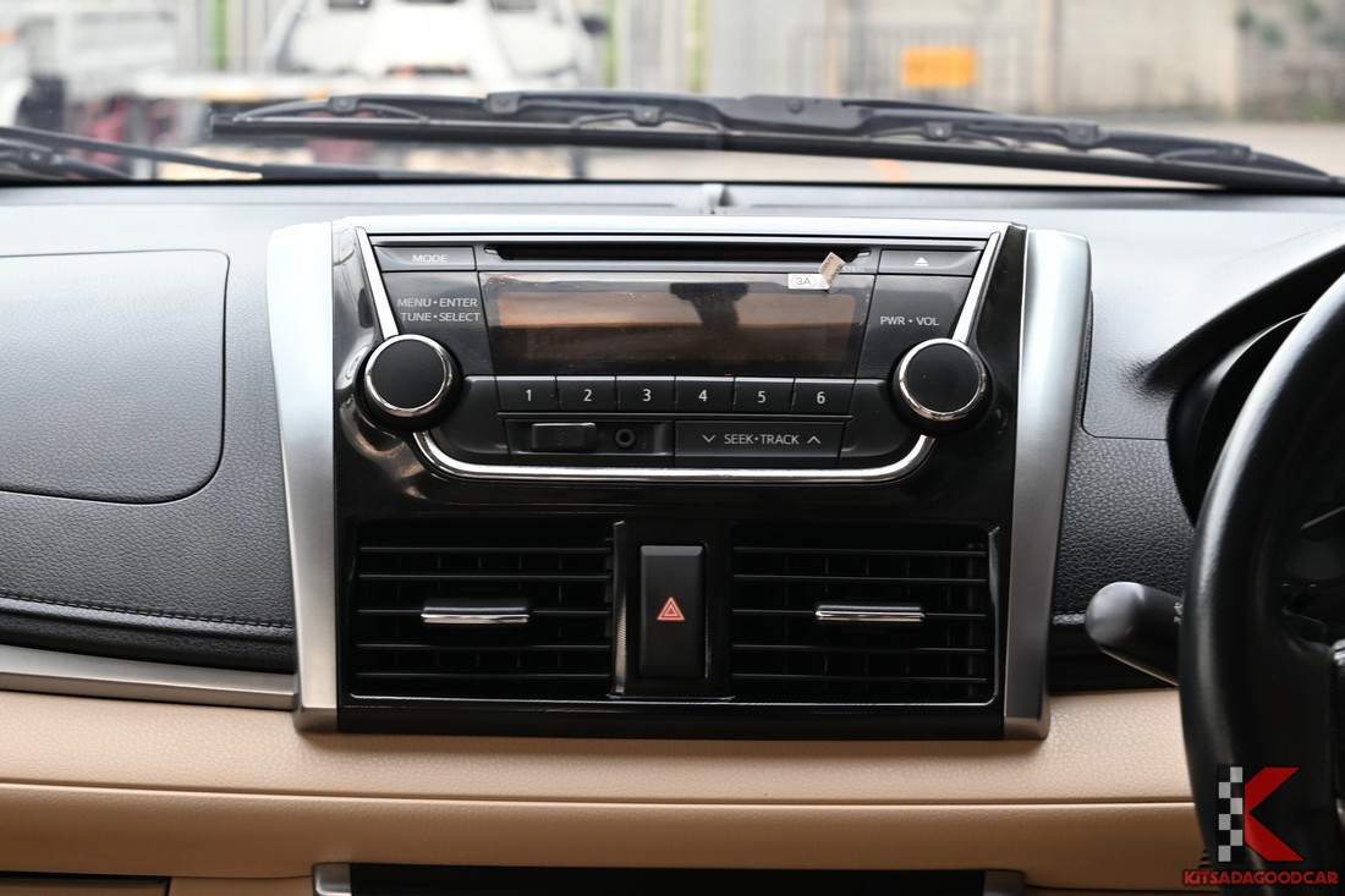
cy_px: 448
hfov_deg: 29.2
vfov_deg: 19.7
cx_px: 672
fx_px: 2577
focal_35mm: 69
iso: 280
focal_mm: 46
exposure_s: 1/30
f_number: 6
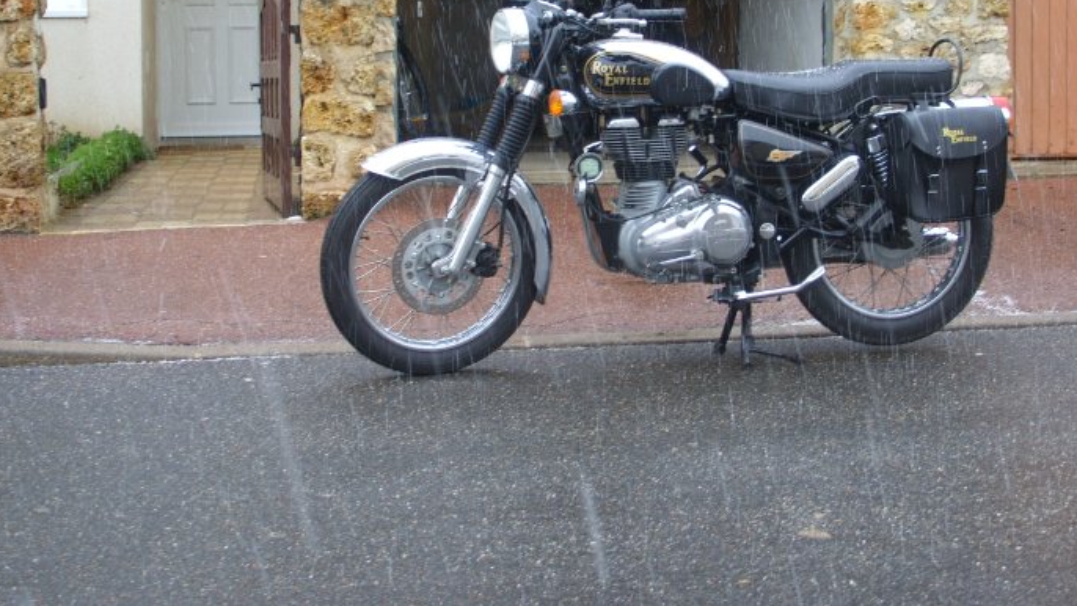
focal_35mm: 61
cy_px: 137
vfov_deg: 19.6
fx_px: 1742
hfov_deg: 34.3
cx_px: 619
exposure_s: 1/47
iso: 50
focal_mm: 9.87
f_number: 3
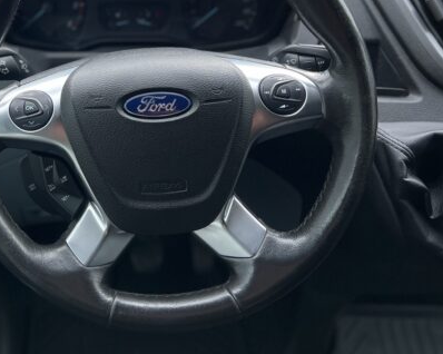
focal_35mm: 51
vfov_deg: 28.7
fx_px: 668
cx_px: 61
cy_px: 47
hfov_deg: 35.0
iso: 40
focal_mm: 5.7
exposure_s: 1/156
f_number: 1.5
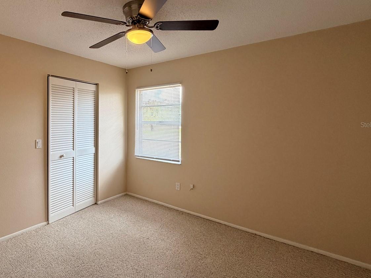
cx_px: 127
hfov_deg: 79.3
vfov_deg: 65.8
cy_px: 124
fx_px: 214
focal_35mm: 20
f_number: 2.2
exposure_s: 1/121
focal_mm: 2.22
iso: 200
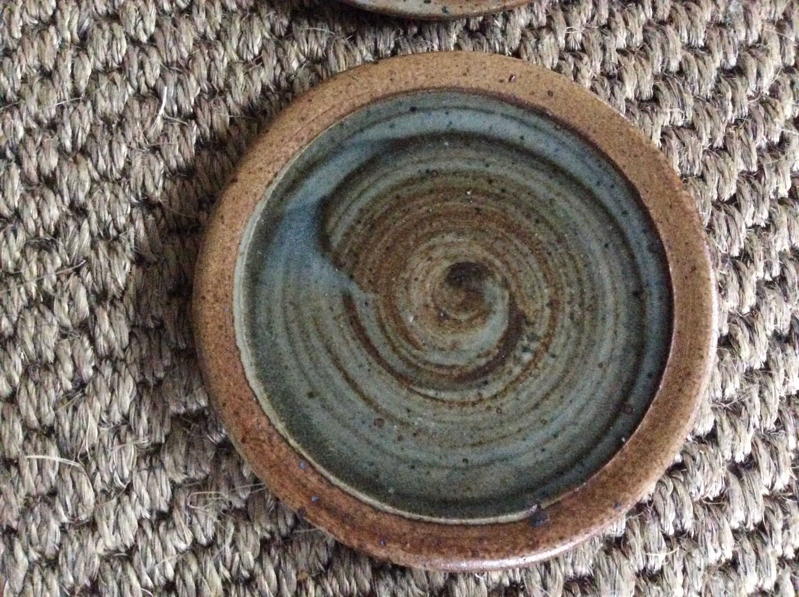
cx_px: 400
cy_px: 298
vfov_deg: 44.1
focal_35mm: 32
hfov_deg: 56.9
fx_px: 738
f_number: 2.4
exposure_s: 1/17
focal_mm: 3.3
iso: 800
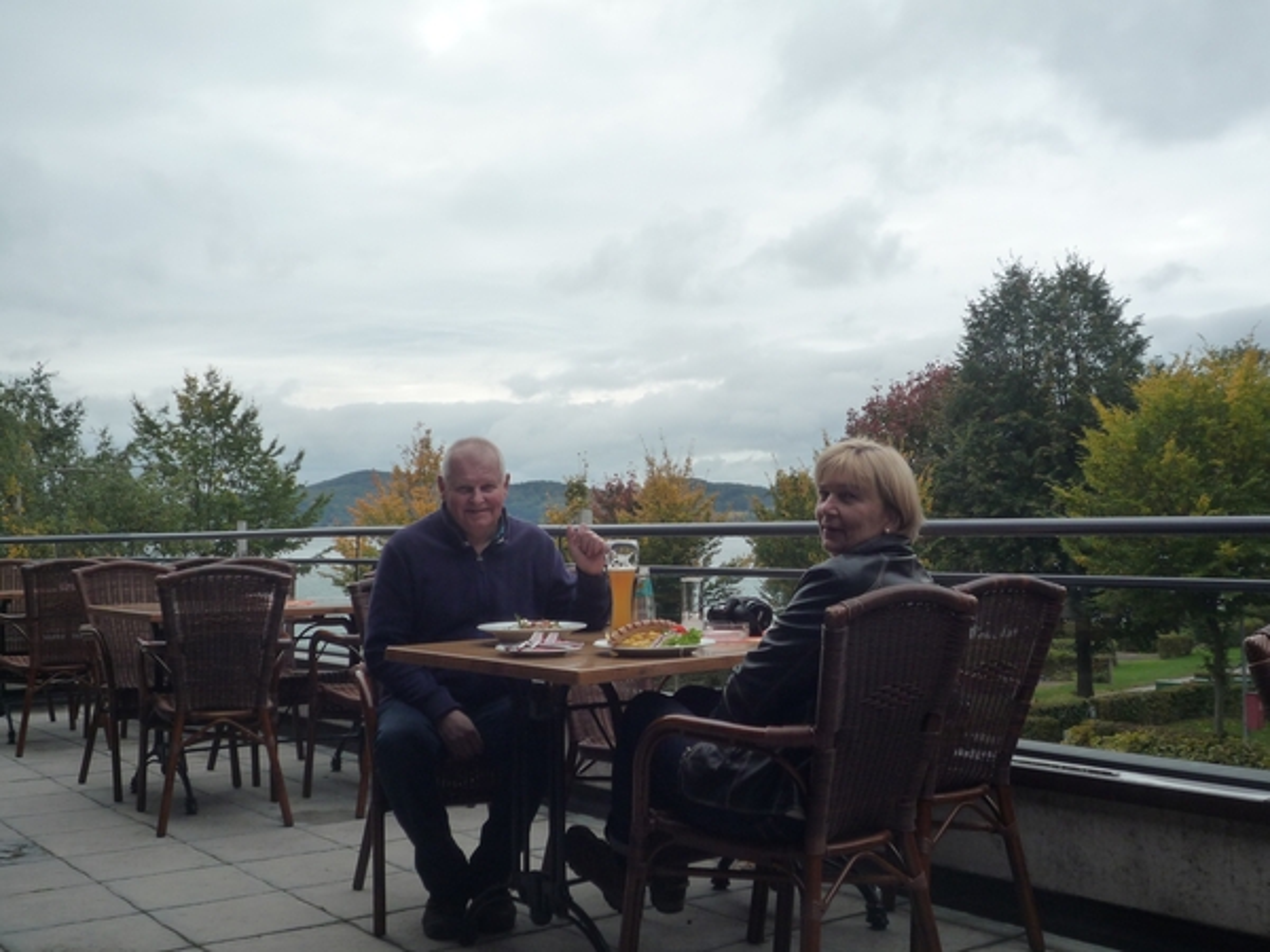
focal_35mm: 42
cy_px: 476
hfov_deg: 44.8
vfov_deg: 34.3
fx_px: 1541
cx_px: 635
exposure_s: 1/640
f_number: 4.1
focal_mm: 7.3
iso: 160
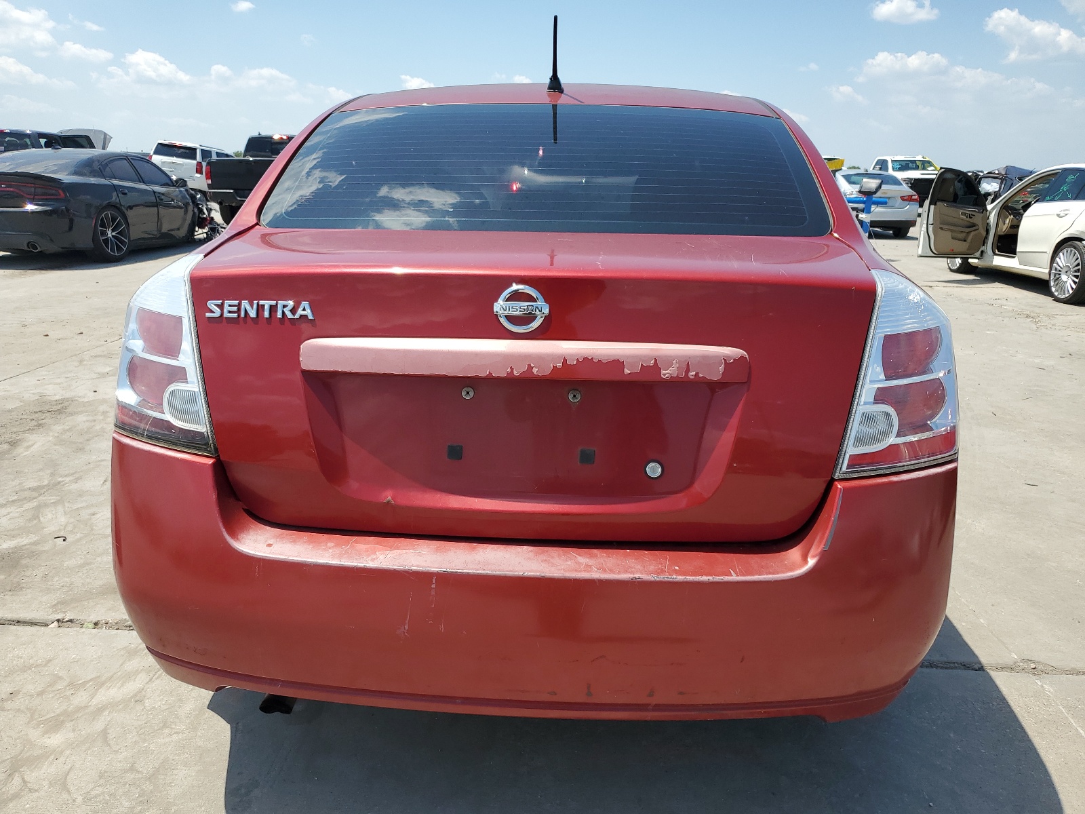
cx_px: 542
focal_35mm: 26
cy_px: 407
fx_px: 815
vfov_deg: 53.1
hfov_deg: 67.3
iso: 50
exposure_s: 1/3333
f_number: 1.5
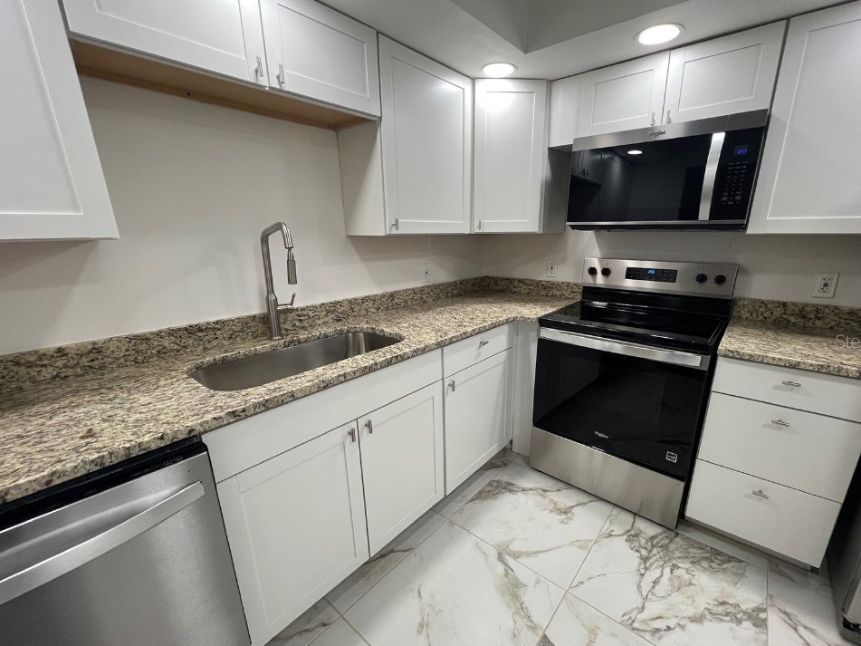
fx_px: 348
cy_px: 341
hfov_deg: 101.9
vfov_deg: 85.6
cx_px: 457
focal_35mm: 14
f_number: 1.8
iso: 125
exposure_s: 1/120
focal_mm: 1.57
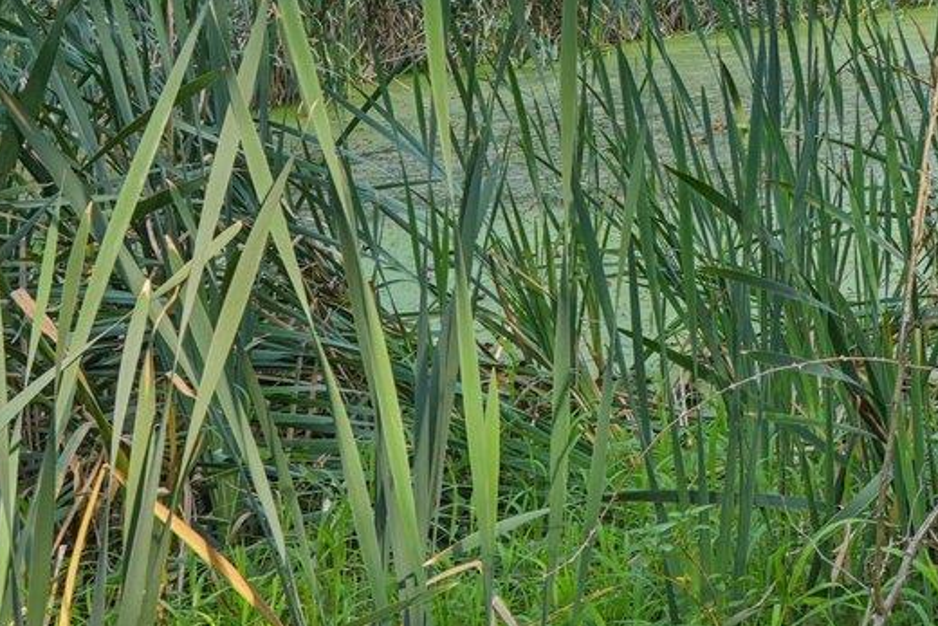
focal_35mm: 63
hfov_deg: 23.2
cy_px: -156
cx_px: 1530
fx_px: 1642
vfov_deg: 20.0
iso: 160
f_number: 10
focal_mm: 16
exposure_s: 1/30
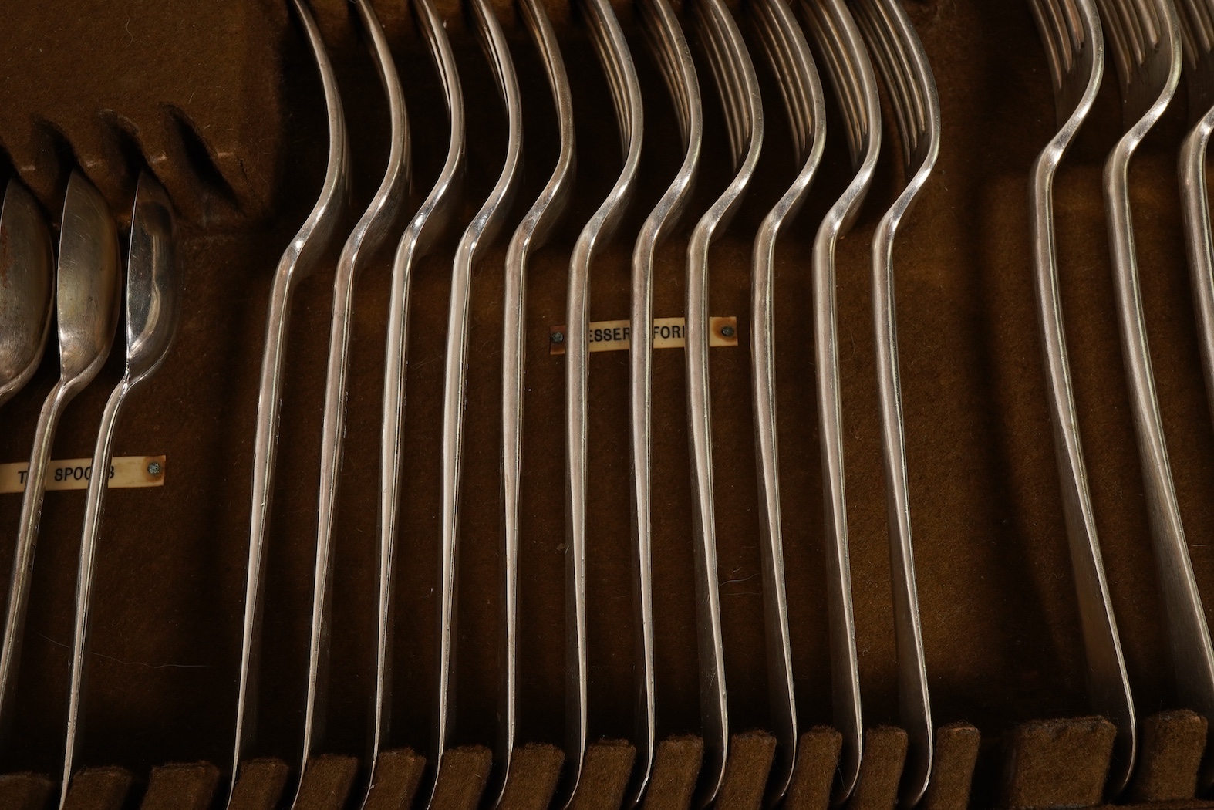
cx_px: 607
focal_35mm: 45
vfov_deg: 29.9
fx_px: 1518
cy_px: 405
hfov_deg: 43.6
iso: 400
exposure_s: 1/125
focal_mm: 30
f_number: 22
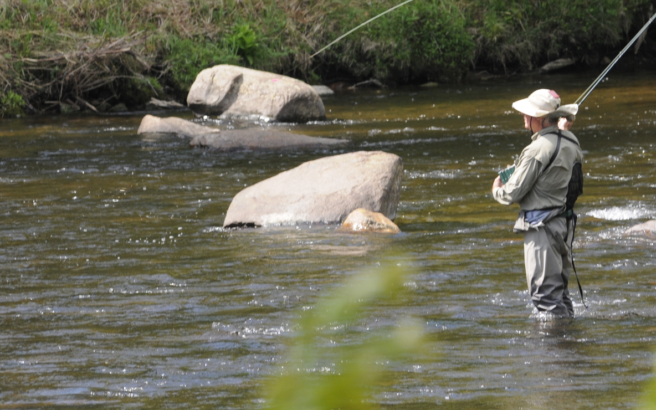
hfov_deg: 4.1
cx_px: 342
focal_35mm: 516
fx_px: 9225
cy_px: 106
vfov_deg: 2.5
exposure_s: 1/400
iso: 320
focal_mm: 200
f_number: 7.1
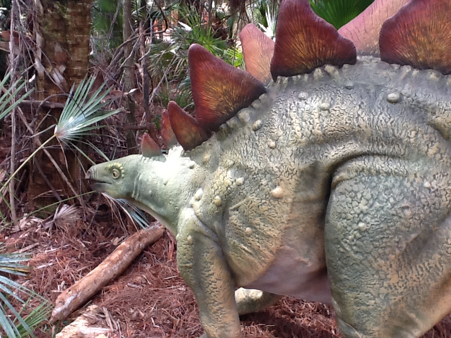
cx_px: 226
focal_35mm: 32
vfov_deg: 44.2
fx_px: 417
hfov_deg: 56.8
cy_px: 169
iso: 80
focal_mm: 2.03
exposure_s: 1/120
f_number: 2.4
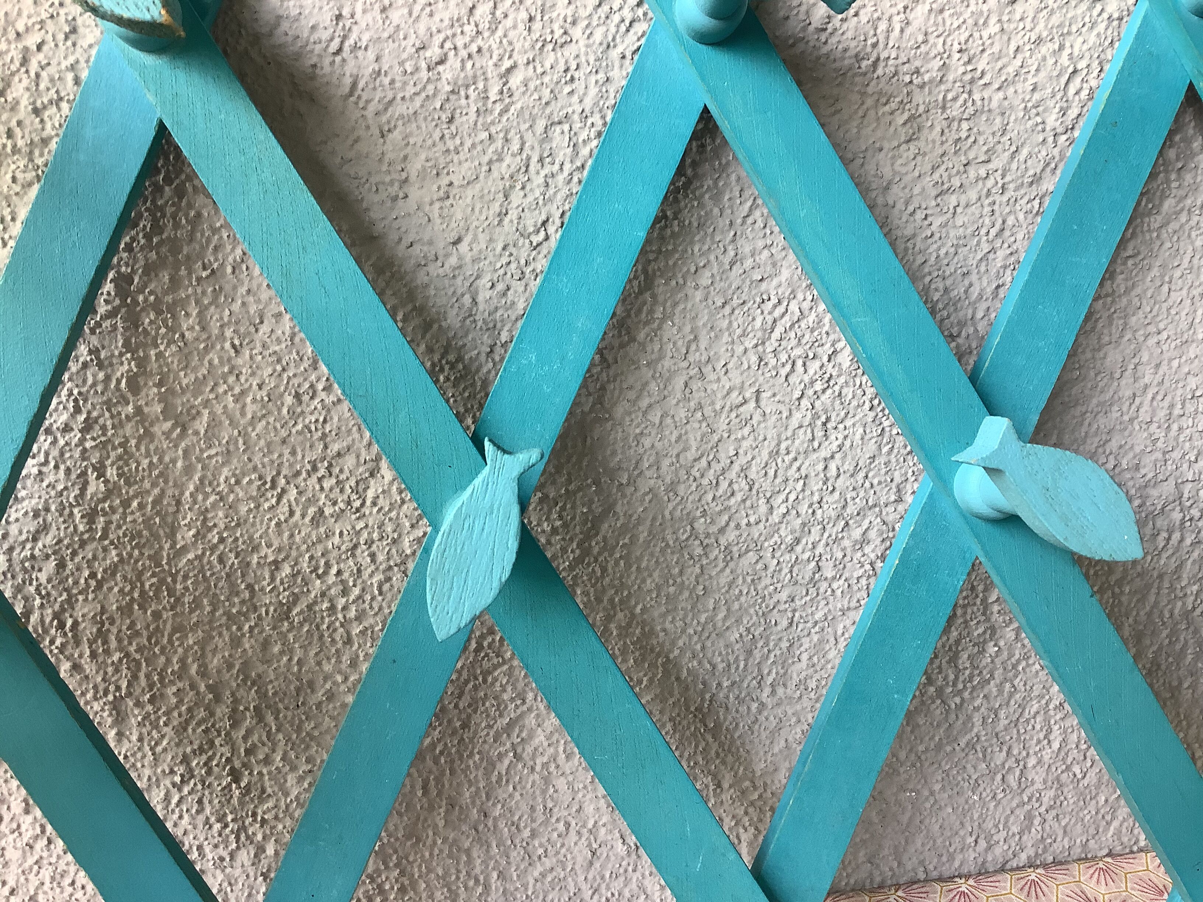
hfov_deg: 58.4
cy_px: 451
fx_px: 1077
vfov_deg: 45.4
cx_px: 602
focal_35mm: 31
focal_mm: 3.3
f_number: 2.4
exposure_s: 1/60
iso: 50
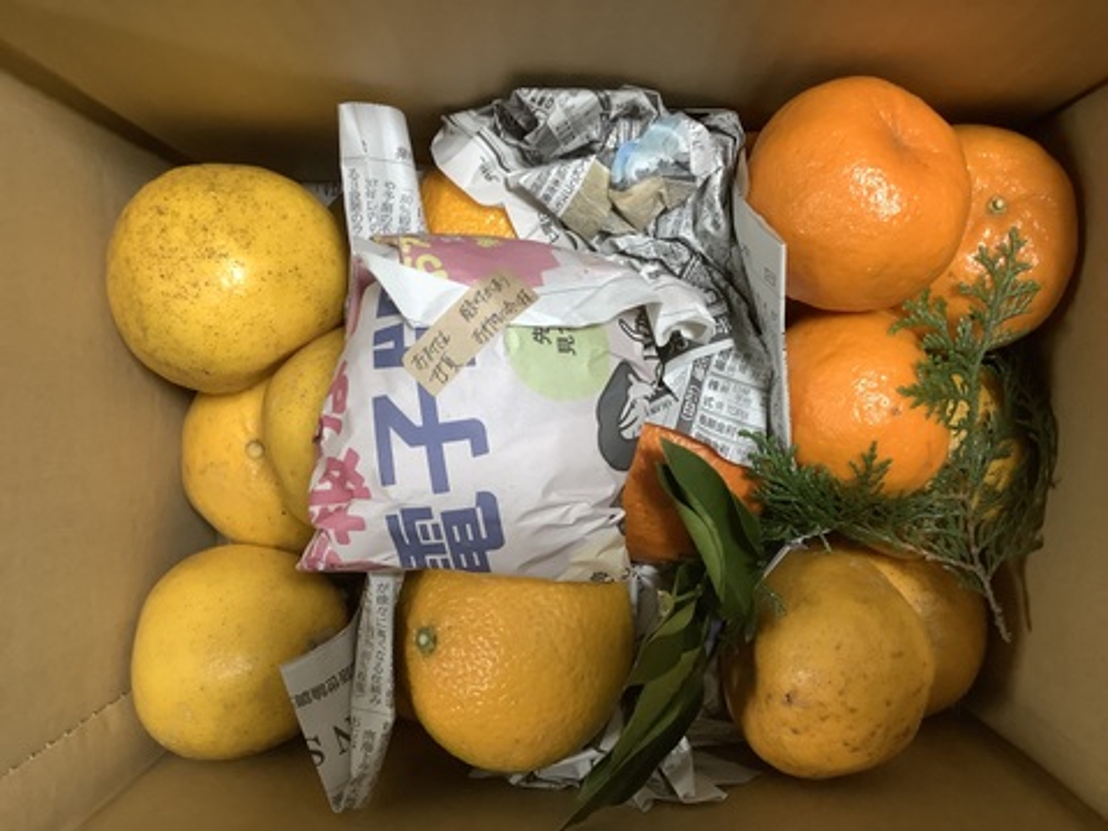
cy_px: 416
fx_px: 992
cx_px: 554
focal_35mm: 31
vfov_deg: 45.4
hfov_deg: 58.4
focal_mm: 3.3
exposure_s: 1/60
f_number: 2.4
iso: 200
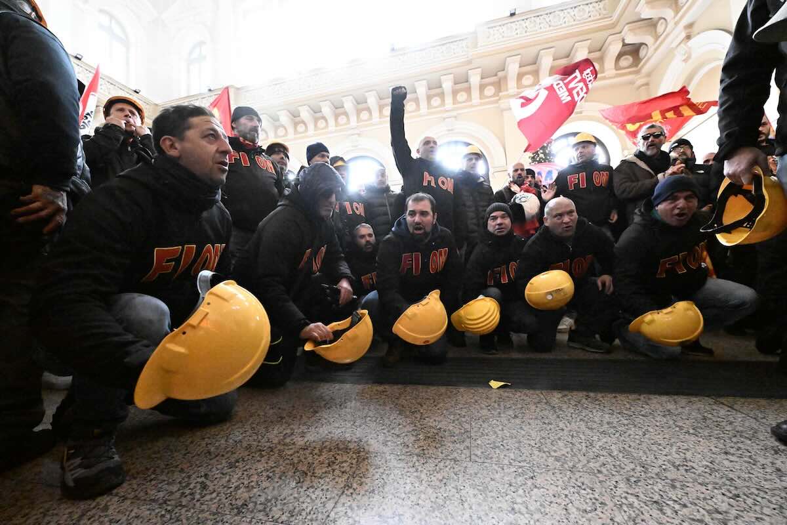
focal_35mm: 14
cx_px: 394
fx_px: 306
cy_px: 262
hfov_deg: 104.3
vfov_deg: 81.2
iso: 32000
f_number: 5
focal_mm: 14
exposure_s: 1/640
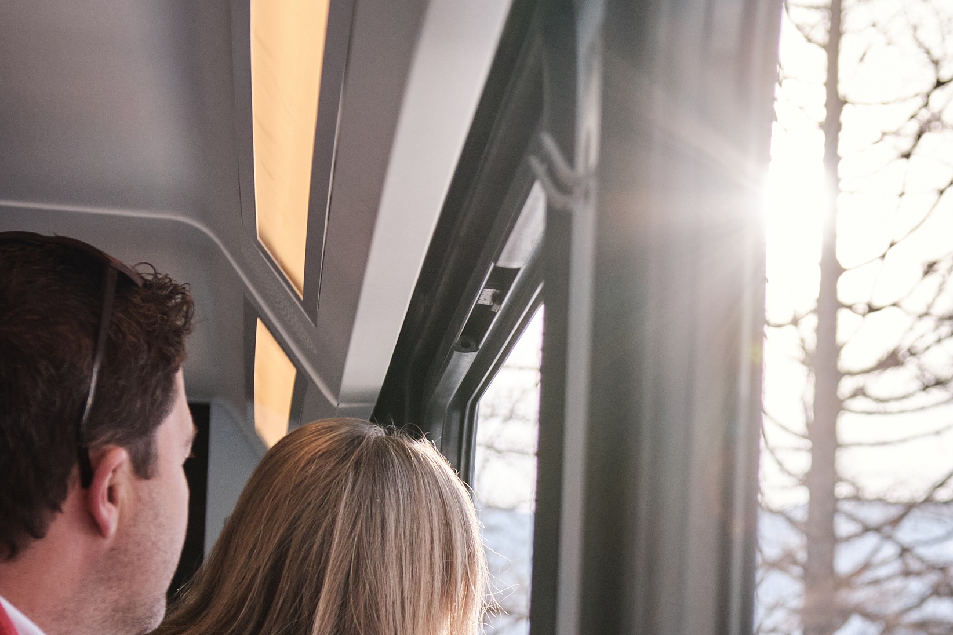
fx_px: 2753
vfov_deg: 13.0
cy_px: 616
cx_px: 763
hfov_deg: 19.4
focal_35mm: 104
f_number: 2.8
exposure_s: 1/2000
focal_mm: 25
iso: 160
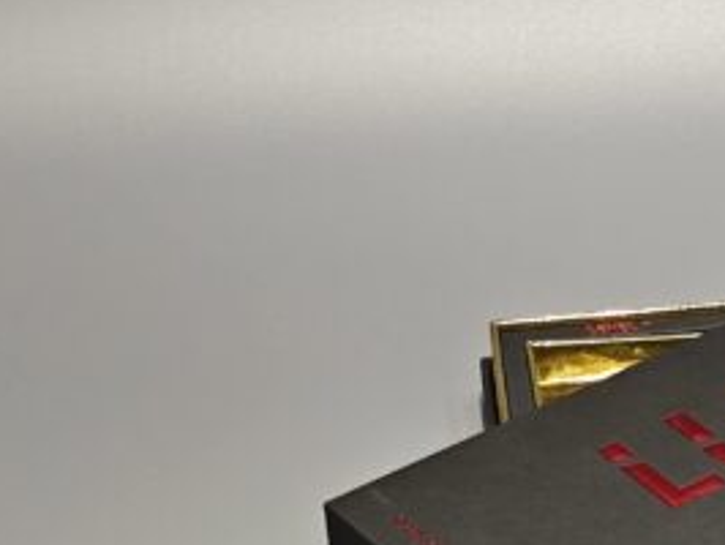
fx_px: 3480
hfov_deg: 11.4
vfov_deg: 9.0
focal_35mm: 166
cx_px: 1117
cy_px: 311
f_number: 2
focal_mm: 6.7
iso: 50
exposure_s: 1/105
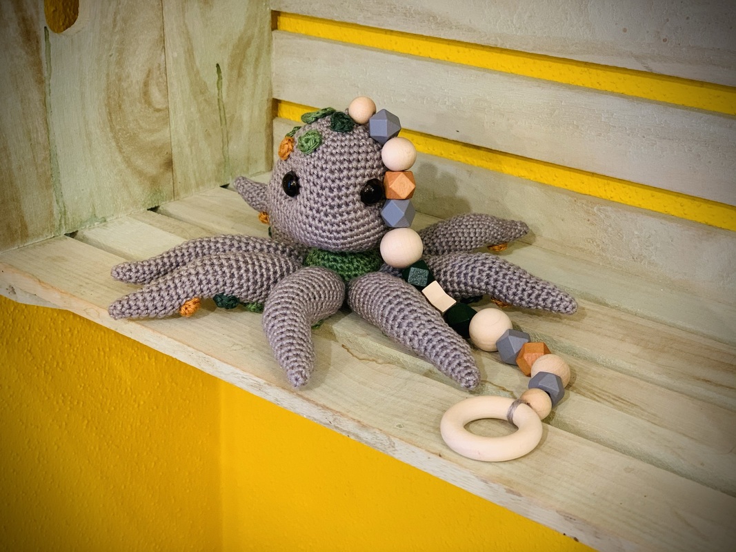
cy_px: 276
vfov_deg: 28.0
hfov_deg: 36.8
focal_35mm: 52
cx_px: 368
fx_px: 1105
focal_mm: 6
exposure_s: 1/60
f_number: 2.4
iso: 160
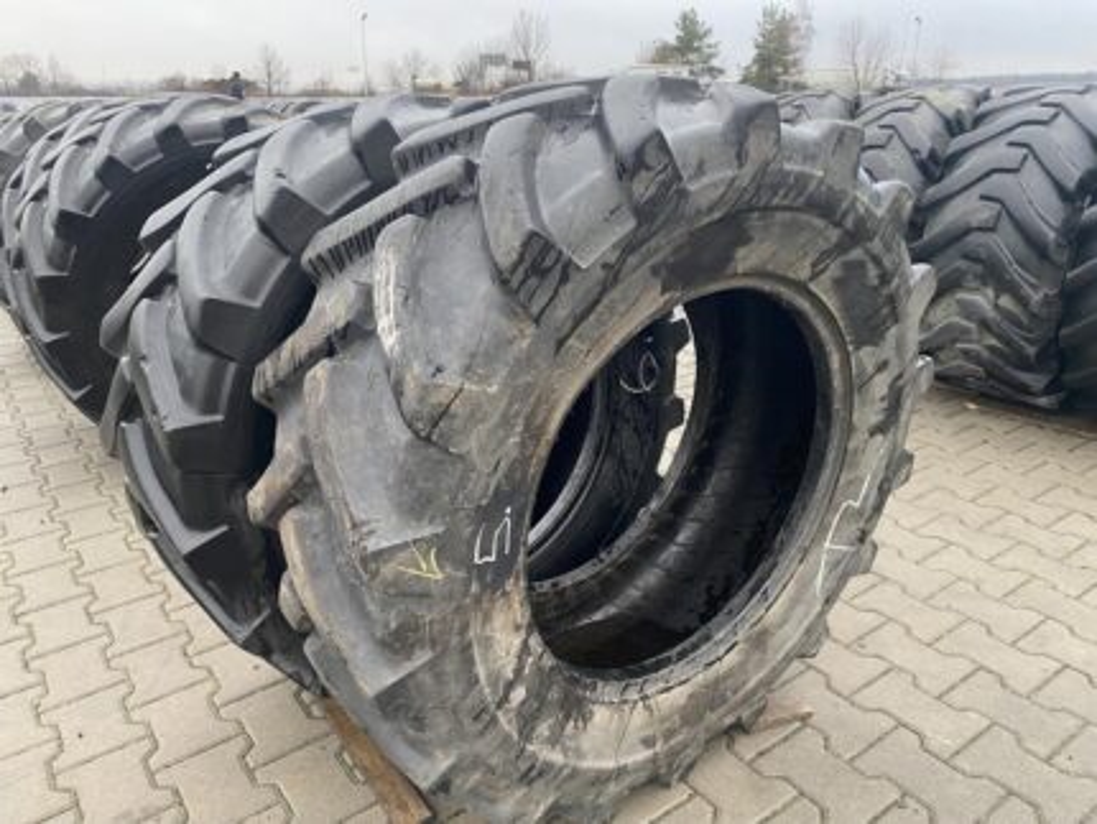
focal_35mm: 26
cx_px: 548
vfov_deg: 53.1
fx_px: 824
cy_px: 412
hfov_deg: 67.3
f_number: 1.8
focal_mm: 4.25
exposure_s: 1/82
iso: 125
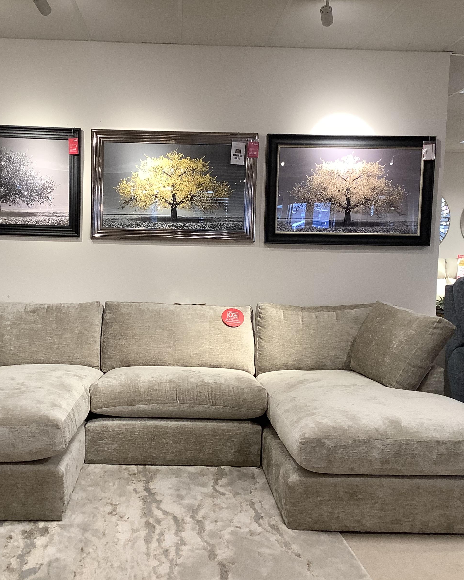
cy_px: 291
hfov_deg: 36.4
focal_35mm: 41
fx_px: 704
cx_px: 191
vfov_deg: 44.8
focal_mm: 3.3
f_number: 2.4
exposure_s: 1/50
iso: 80
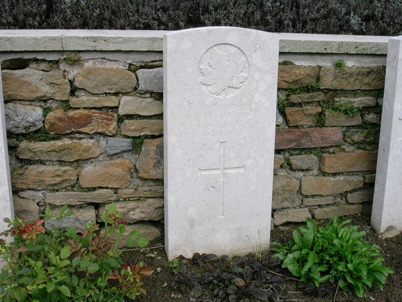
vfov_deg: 32.2
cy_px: 151
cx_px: 201
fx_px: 523
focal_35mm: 45
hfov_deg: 42.1
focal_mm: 6.7
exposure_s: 1/242
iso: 70
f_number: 5.8
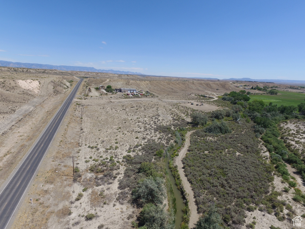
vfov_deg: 66.0
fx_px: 176
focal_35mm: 20
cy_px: 114
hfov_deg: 81.7
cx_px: 152
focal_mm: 3.61
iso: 100
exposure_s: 1/1395
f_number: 2.8
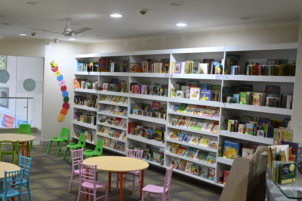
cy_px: 121
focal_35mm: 47
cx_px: 100
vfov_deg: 28.6
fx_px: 394
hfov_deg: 41.4
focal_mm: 35
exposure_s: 1/80
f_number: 4.5
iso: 2000
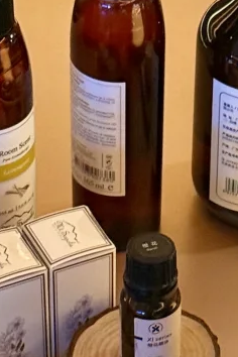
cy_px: 285
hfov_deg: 6.8
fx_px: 2013
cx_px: 203
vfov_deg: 10.1
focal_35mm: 203
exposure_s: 1/25
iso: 500
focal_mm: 6.76
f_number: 1.78
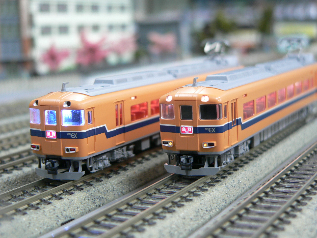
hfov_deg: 29.8
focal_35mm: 65
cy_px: 119
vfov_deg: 22.6
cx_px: 158
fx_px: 595
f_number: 2.8
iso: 100
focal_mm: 10.7
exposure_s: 1/6
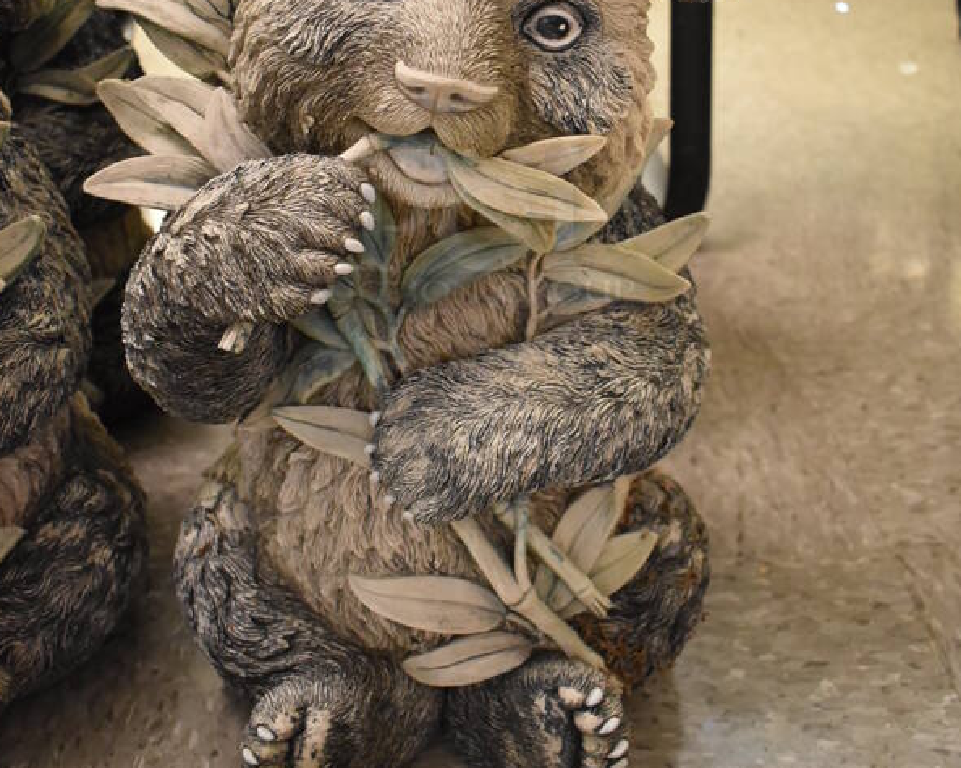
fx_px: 1109
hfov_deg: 46.8
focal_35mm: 39
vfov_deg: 37.6
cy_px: 224
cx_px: 469
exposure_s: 1/125
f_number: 3.5
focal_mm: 18
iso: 2200
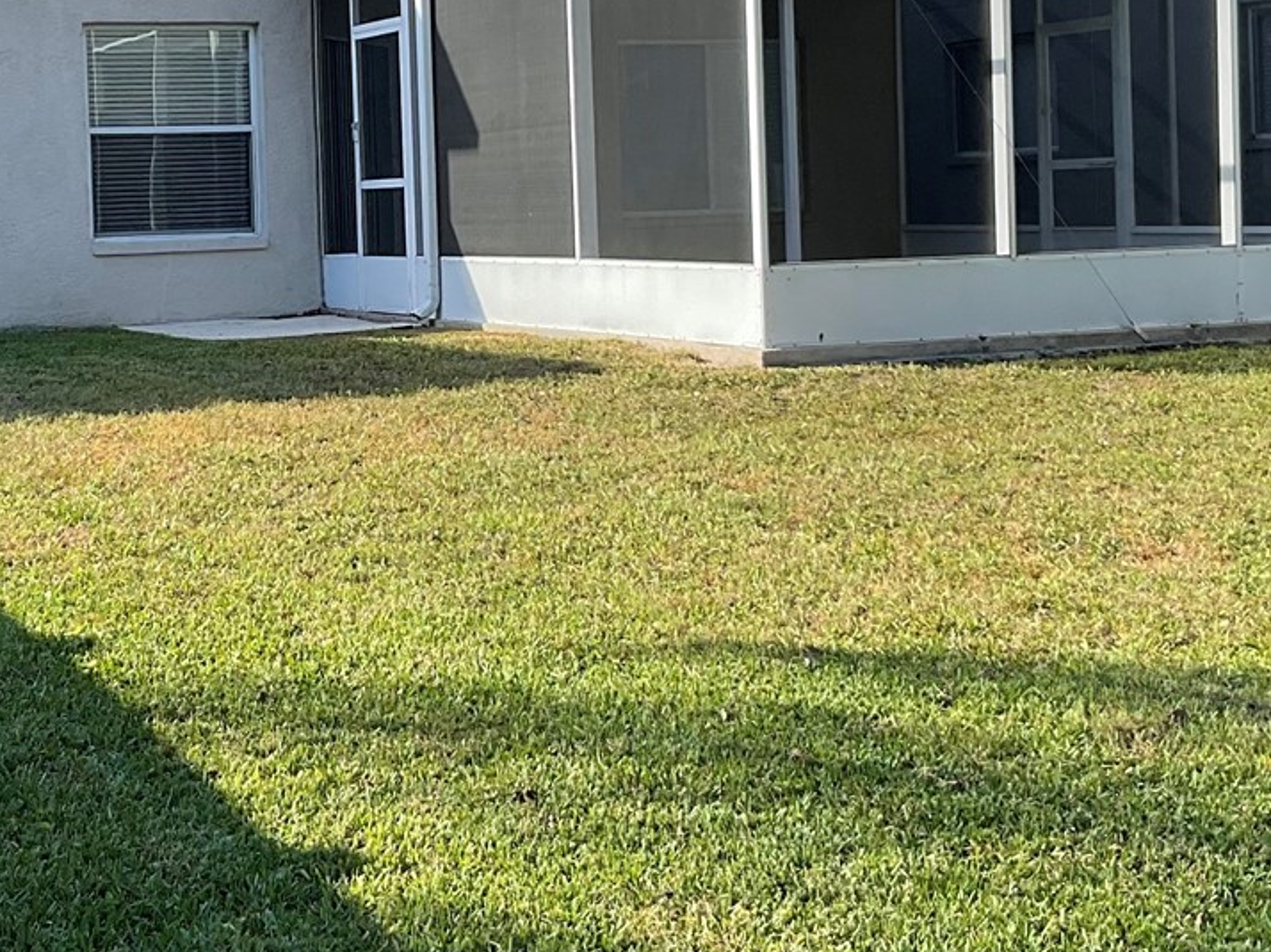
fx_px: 2386
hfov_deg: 29.6
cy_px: 217
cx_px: 392
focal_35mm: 65
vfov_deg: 22.3
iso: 16
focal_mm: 3
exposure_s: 1/406
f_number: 1.8
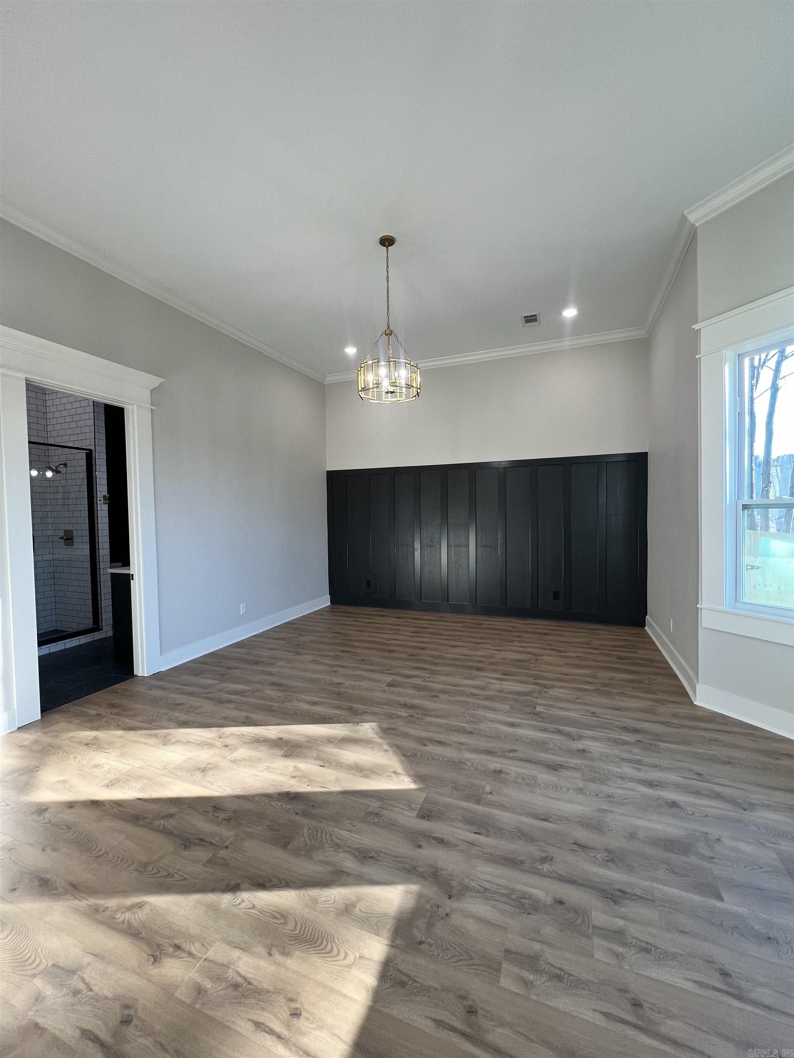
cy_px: 529
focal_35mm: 13
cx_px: 397
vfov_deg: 106.2
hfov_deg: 89.9
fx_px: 398
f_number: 1.8
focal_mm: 1.57
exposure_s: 1/120
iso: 100
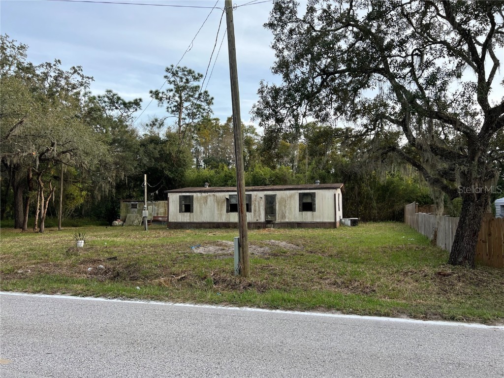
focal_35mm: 26
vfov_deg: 53.1
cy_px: 189
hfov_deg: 67.3
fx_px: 379
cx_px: 252
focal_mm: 5.7
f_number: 1.5
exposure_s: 1/650
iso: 50
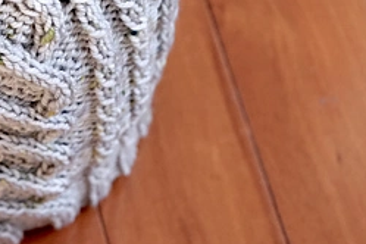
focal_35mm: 131
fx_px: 1332
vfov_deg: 10.4
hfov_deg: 15.3
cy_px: 2
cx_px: -25
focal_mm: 34.2
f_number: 4
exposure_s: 1/85
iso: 6400
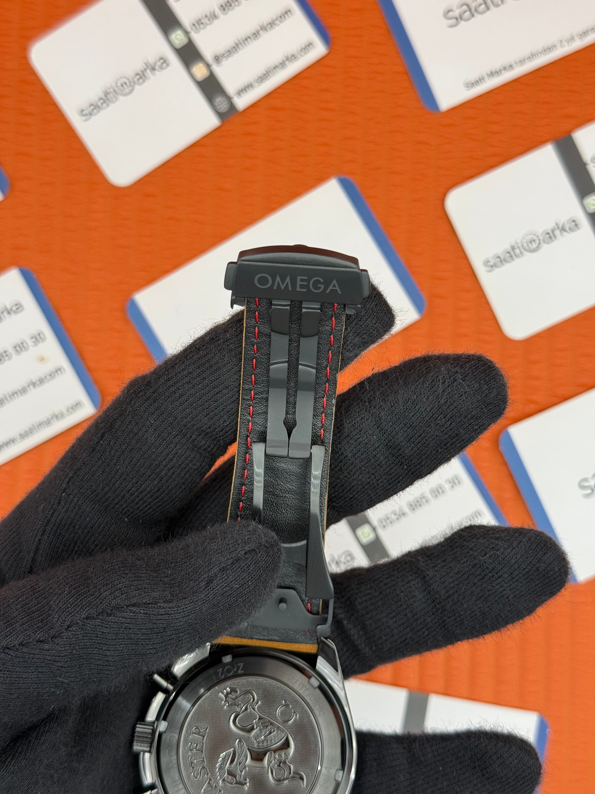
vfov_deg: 39.7
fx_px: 1100
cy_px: 397
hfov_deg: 30.3
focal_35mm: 48
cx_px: 298
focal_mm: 6.76
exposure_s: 1/122
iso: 50
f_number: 1.78
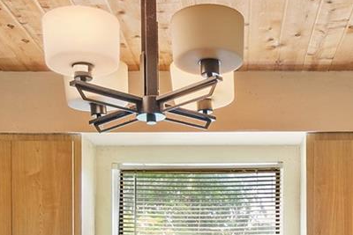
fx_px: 589
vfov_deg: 18.4
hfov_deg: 33.1
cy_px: 408
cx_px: 237
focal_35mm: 60
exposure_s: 1/1.67
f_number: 10
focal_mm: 10
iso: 400
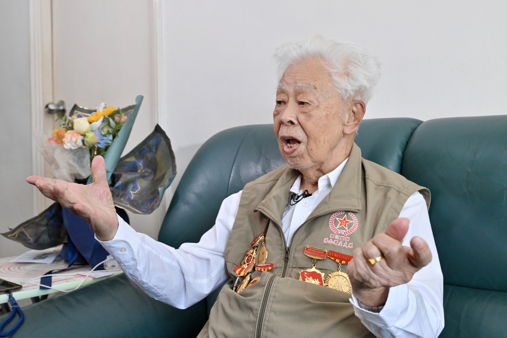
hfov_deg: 51.9
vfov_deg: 35.9
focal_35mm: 37
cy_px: 169
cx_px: 254
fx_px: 521
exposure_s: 1/200
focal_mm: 37
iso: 2000
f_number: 6.3
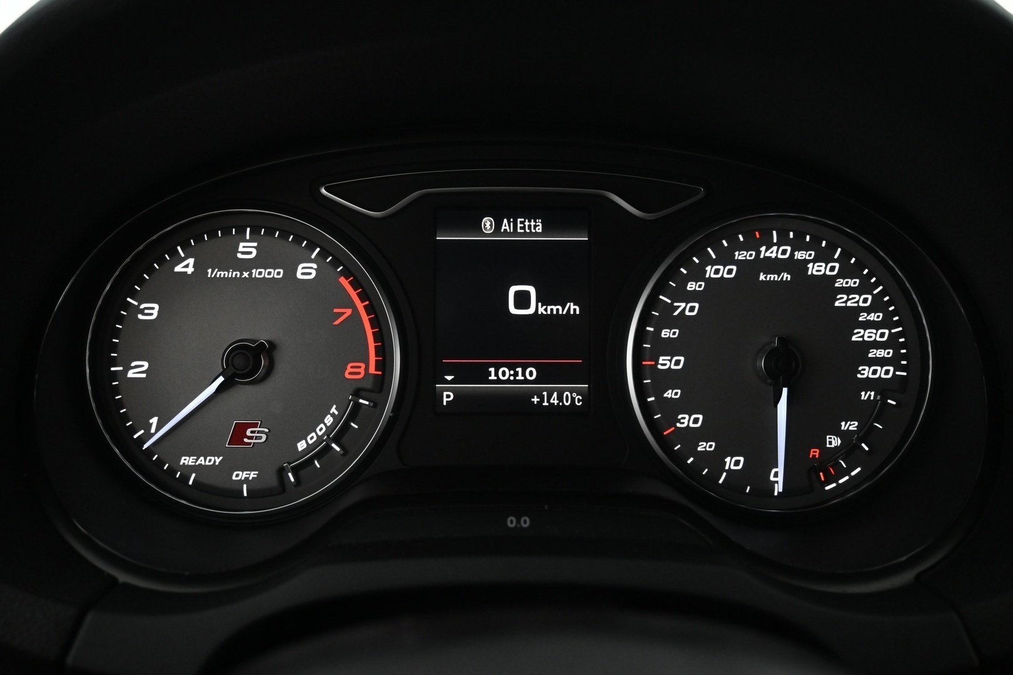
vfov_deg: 39.1
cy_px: 338
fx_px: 950
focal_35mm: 34
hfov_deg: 56.1
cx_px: 506
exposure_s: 1/40
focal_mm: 22.5
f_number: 4
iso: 1800
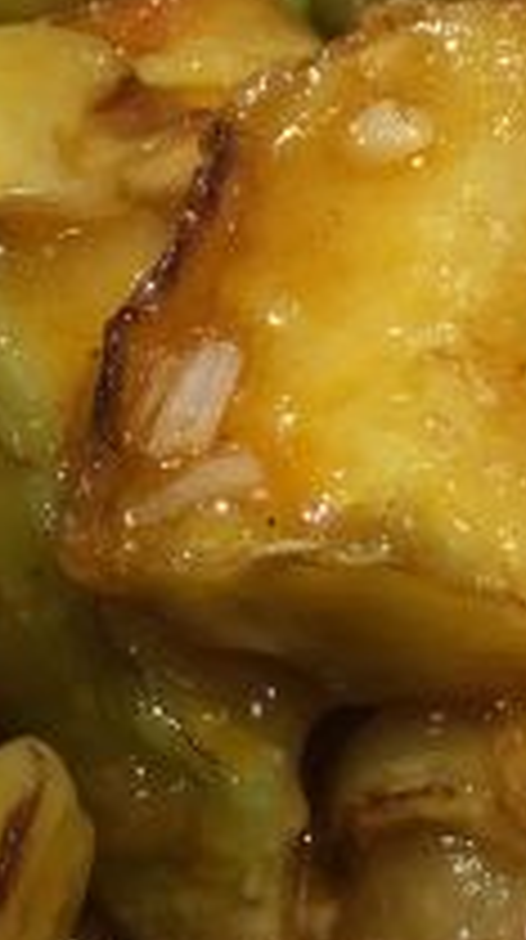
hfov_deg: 10.8
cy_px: 713
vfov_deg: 20.0
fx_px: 2638
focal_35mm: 106
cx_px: -346
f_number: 2.2
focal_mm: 4.15
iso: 32
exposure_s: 1/17
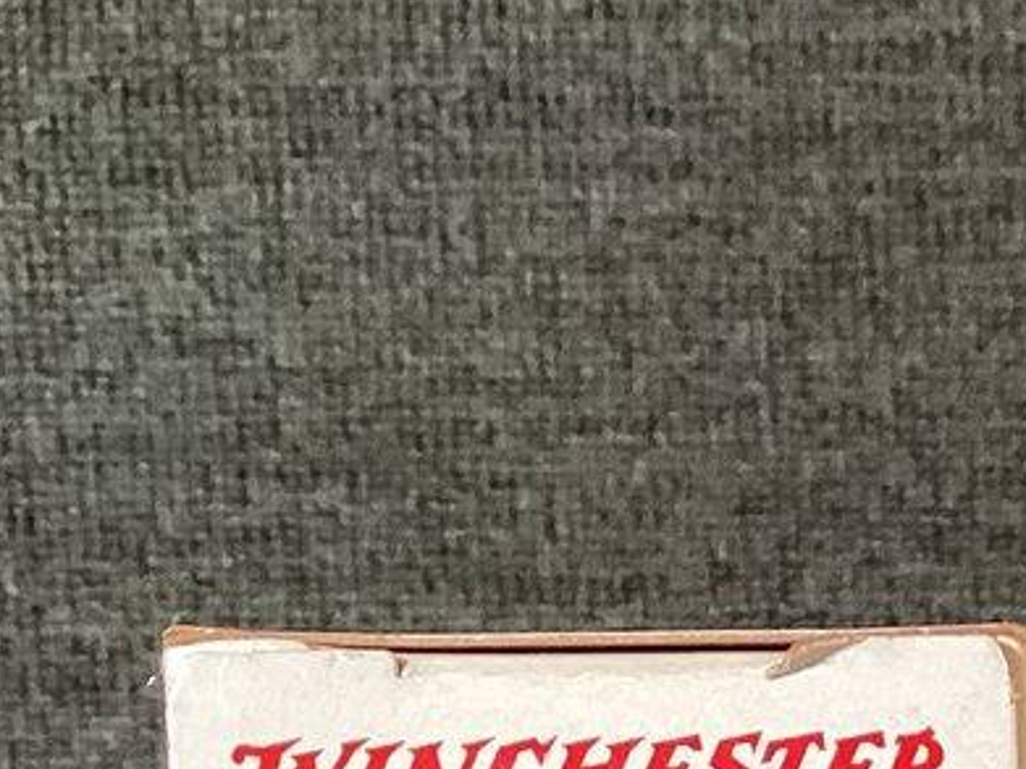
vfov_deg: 11.4
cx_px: 1513
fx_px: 3556
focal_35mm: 120
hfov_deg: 15.3
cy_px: 1445
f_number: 2.4
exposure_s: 1/60
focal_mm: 3.3
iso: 125
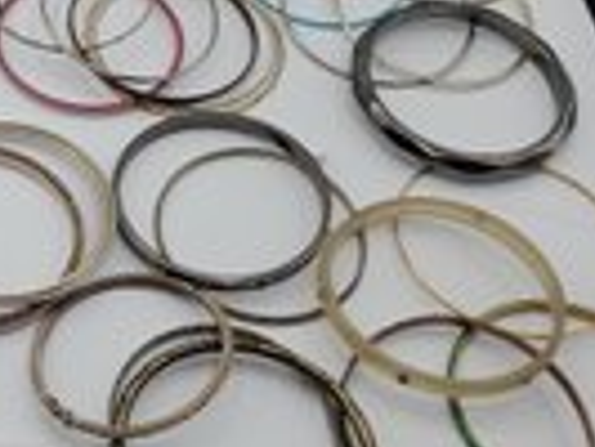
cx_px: -51
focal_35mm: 67
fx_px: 1153
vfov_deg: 21.8
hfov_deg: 26.7
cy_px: 136
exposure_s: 1/619
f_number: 2.4
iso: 50
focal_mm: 4.3
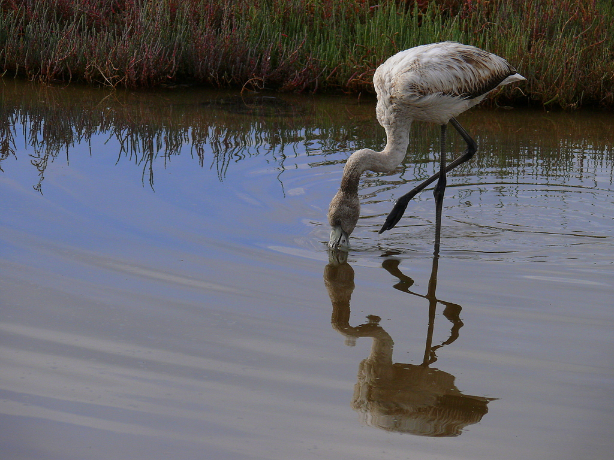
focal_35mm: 283
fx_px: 5020
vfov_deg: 5.3
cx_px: 307
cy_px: 230
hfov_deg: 7.0
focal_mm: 59.7
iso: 100
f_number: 5
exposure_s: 1/800
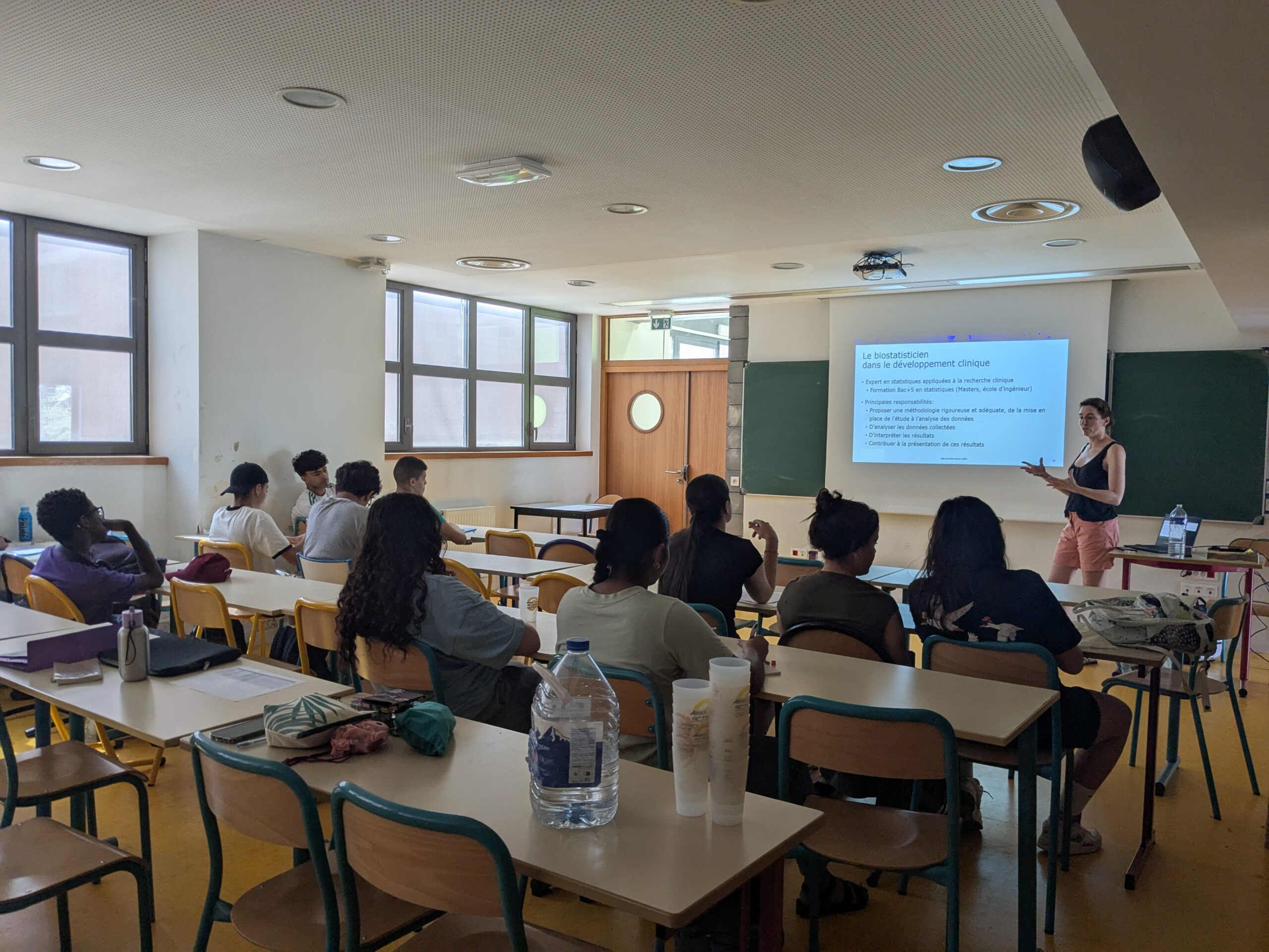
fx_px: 990
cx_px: 634
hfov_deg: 65.3
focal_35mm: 27
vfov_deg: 51.4
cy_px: 476
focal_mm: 4.38
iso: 90
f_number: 1.73
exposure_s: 1/99.9
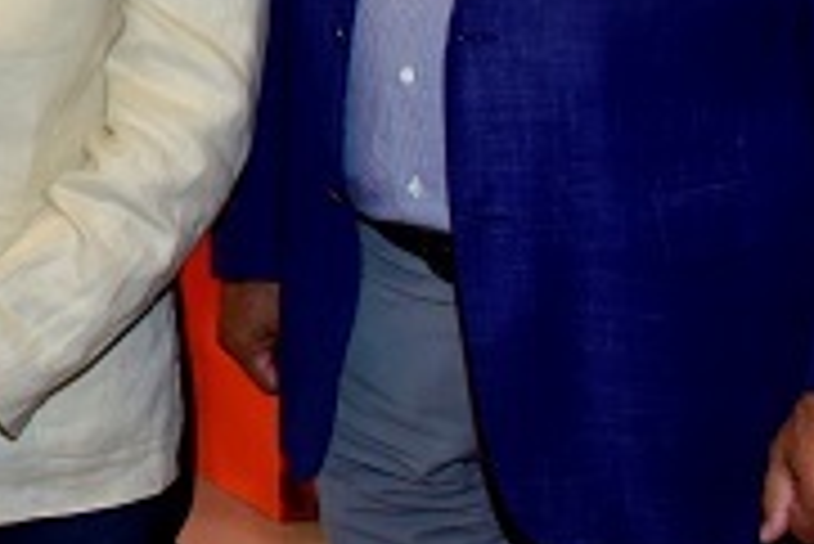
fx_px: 2263
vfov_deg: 13.1
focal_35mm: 100
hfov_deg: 17.3
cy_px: -209
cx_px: -573
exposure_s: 1/60
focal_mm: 24
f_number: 8
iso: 1600
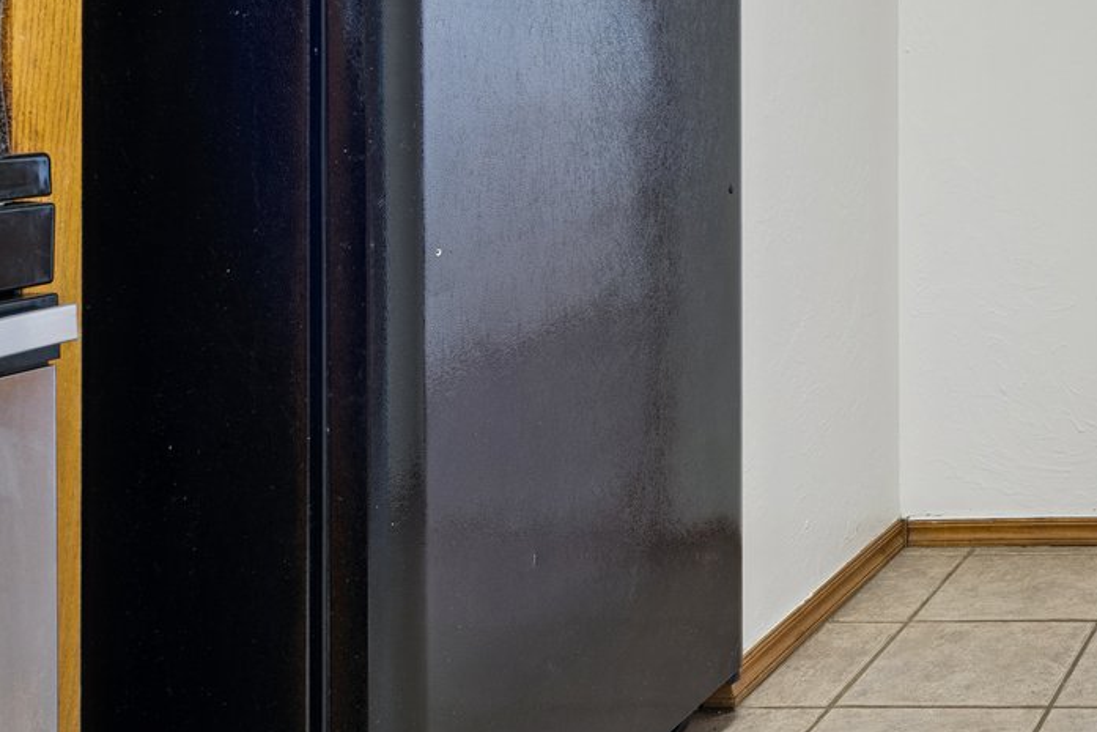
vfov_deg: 27.5
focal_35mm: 47
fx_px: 1432
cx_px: 1423
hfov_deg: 32.0
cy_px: 60
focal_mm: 16
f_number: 7.1
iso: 200
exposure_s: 1/4
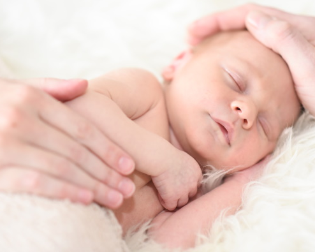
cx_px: 174
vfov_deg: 15.9
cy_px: 125
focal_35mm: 97
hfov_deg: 19.8
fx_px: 904
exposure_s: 1/125
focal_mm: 85
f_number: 1.8
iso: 1600
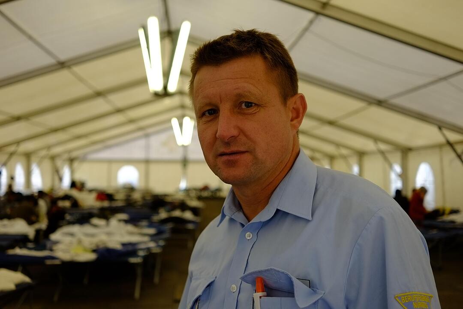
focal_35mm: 41
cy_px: 154
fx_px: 527
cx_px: 232
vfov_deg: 32.6
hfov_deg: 47.4
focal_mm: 27
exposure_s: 1/125
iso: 200
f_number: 2.8
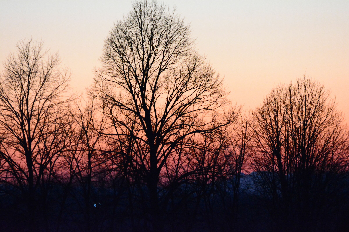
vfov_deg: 3.1
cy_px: 116
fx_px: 4362
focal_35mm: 450
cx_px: 174
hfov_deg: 4.6
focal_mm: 300
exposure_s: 1/30
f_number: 6.7
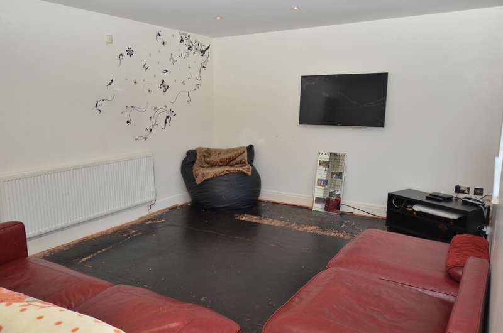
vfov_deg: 47.7
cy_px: 166
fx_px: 376
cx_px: 252
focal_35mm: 27
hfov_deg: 67.5
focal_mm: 18
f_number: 4
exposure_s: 1/60
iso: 800
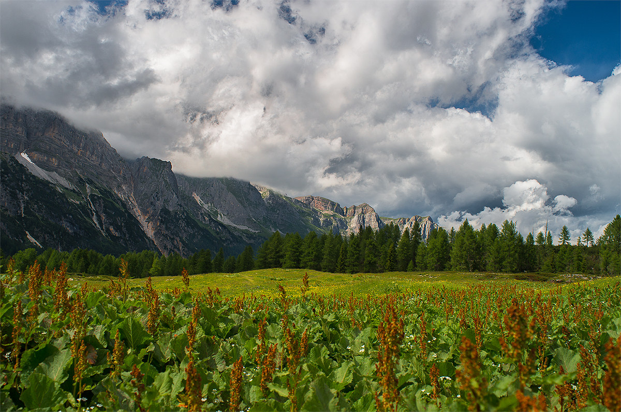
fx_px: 516
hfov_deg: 62.0
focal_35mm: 30
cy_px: 206
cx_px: 310
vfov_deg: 43.4
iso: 200
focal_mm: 20
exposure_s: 1/250
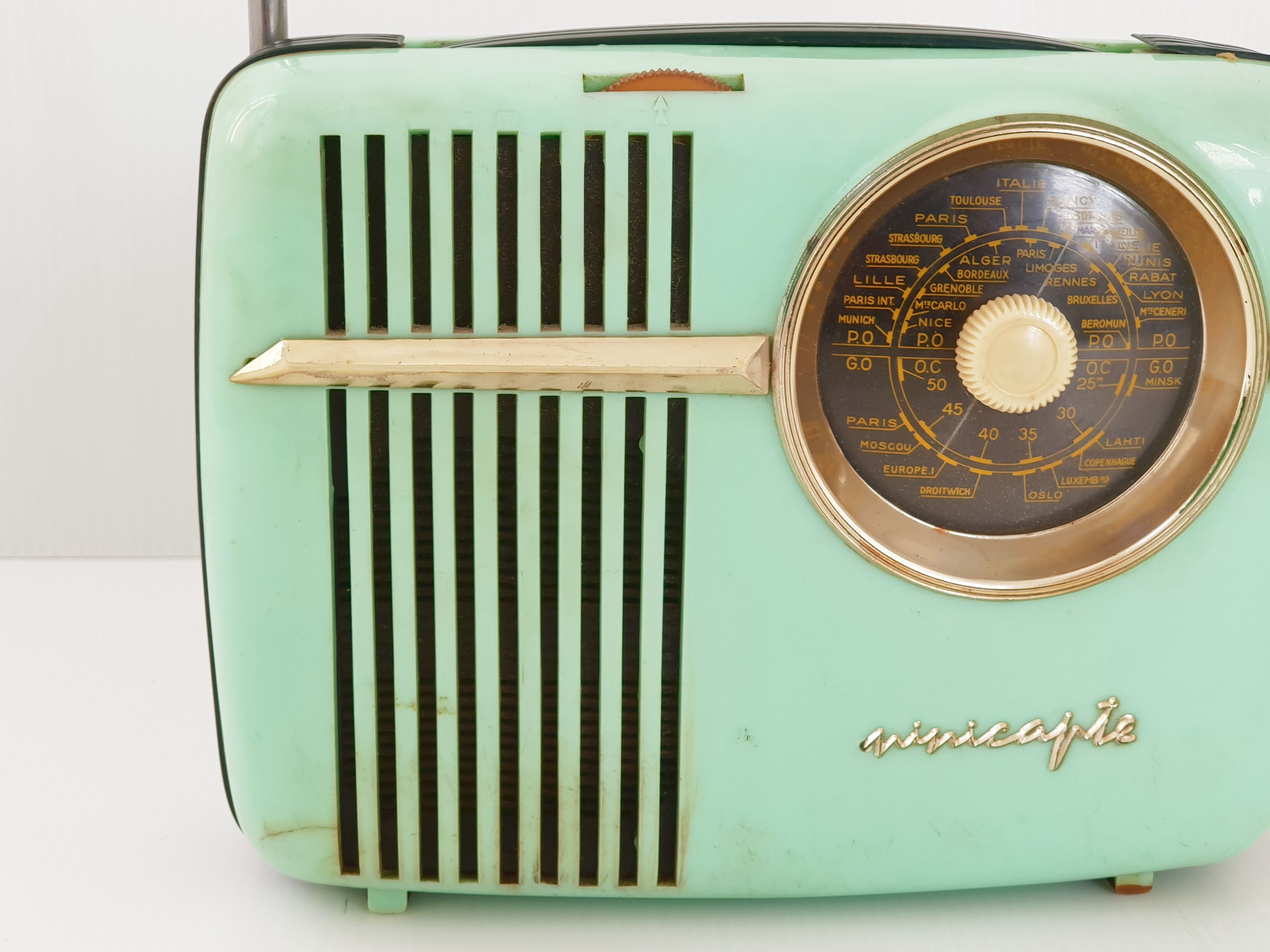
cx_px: 635
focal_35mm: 52
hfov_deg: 36.8
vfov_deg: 28.0
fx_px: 1908
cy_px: 476
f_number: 2.4
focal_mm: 6
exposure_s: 1/33
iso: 40
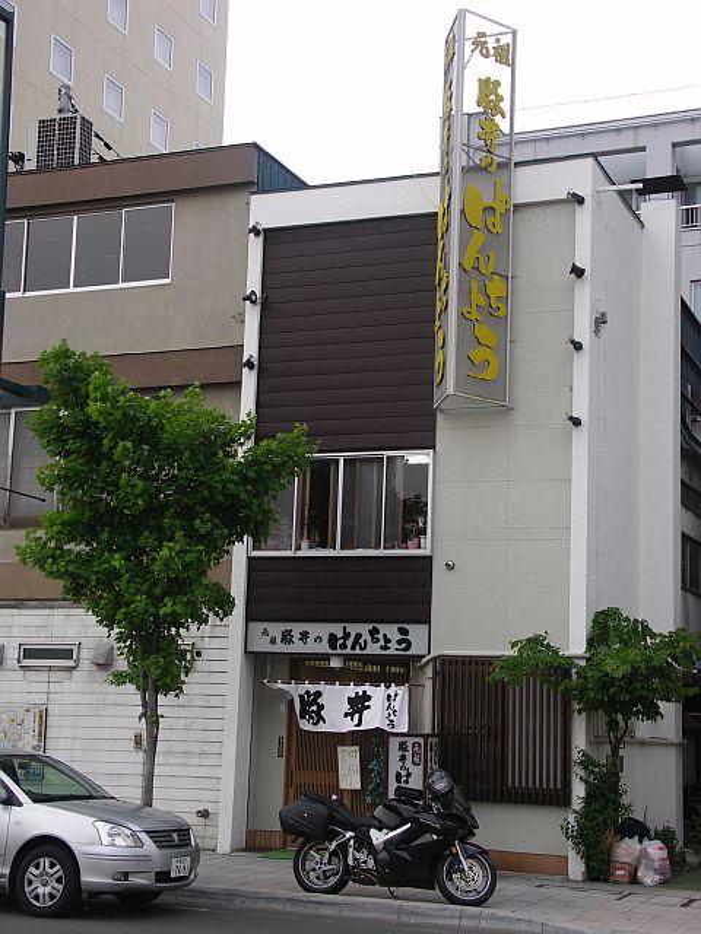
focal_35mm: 50
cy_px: 467
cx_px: 350
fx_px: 1350
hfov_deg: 29.1
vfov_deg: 38.2
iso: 50
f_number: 3.5
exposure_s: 1/200
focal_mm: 13.1
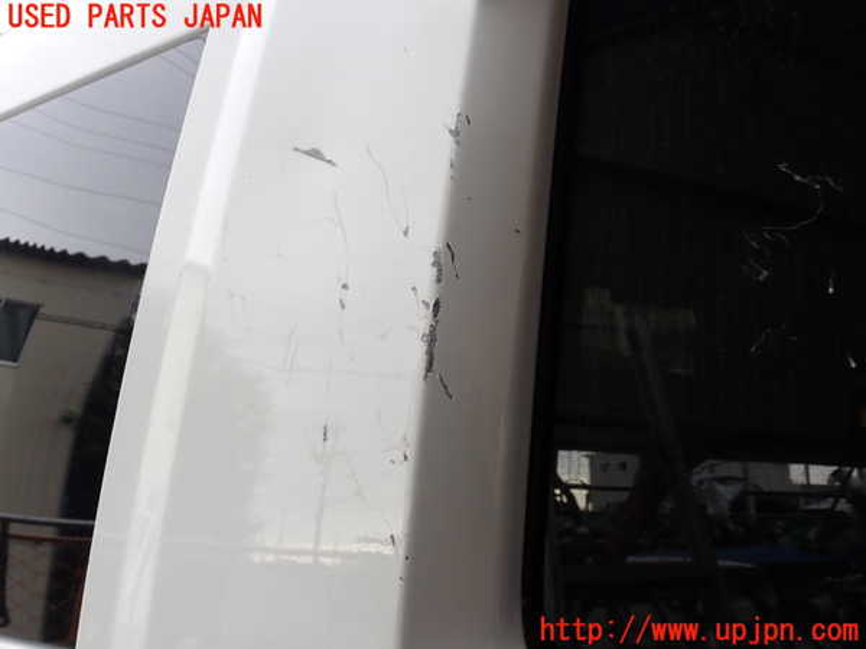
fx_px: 751
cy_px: 324
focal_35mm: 30
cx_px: 433
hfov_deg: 60.0
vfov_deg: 46.8
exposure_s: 1/100
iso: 100
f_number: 3.2
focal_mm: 5.4
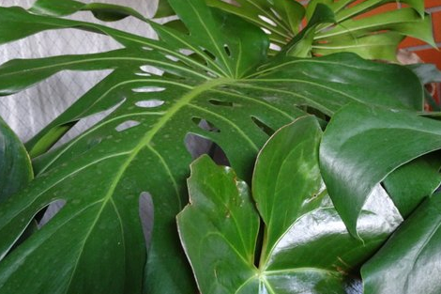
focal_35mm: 51
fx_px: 624
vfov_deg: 26.4
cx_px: 221
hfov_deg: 38.9
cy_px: 132
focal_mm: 8.18
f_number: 4.5
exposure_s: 1/10
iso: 800
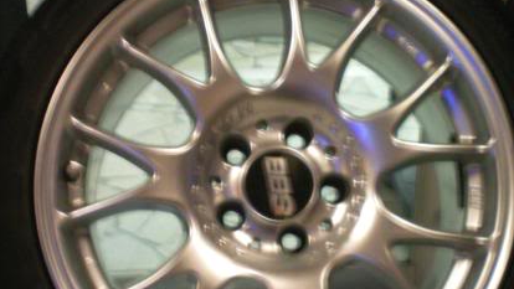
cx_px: 277
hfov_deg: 34.9
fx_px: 818
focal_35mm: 60
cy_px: 185
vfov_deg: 20.0
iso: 200
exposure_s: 1/6
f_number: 3.1
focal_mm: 6.3
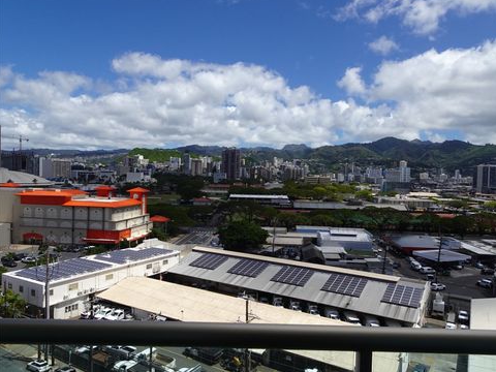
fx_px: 358
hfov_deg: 69.4
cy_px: 187
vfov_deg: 54.9
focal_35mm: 25
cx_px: 254
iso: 80
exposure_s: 1/1250
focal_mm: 4.25
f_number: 3.5
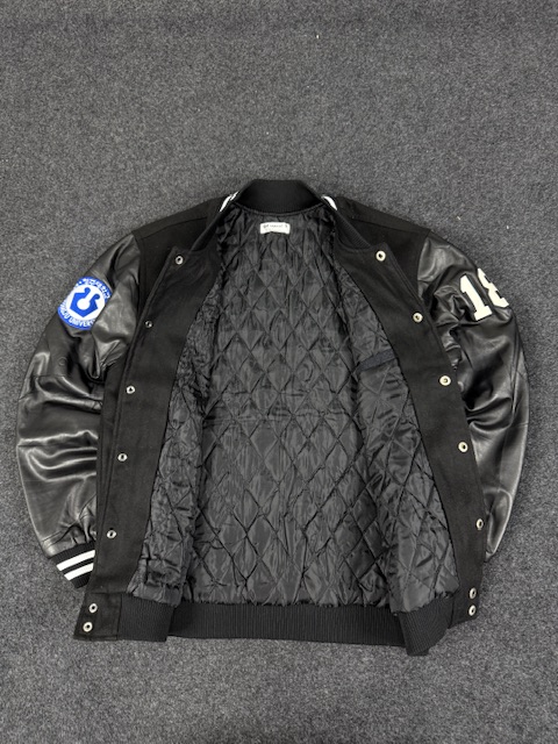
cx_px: 279
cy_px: 372
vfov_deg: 71.6
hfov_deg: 56.8
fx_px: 516
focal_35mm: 24
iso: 200
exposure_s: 1/50
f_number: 1.78
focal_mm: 6.76
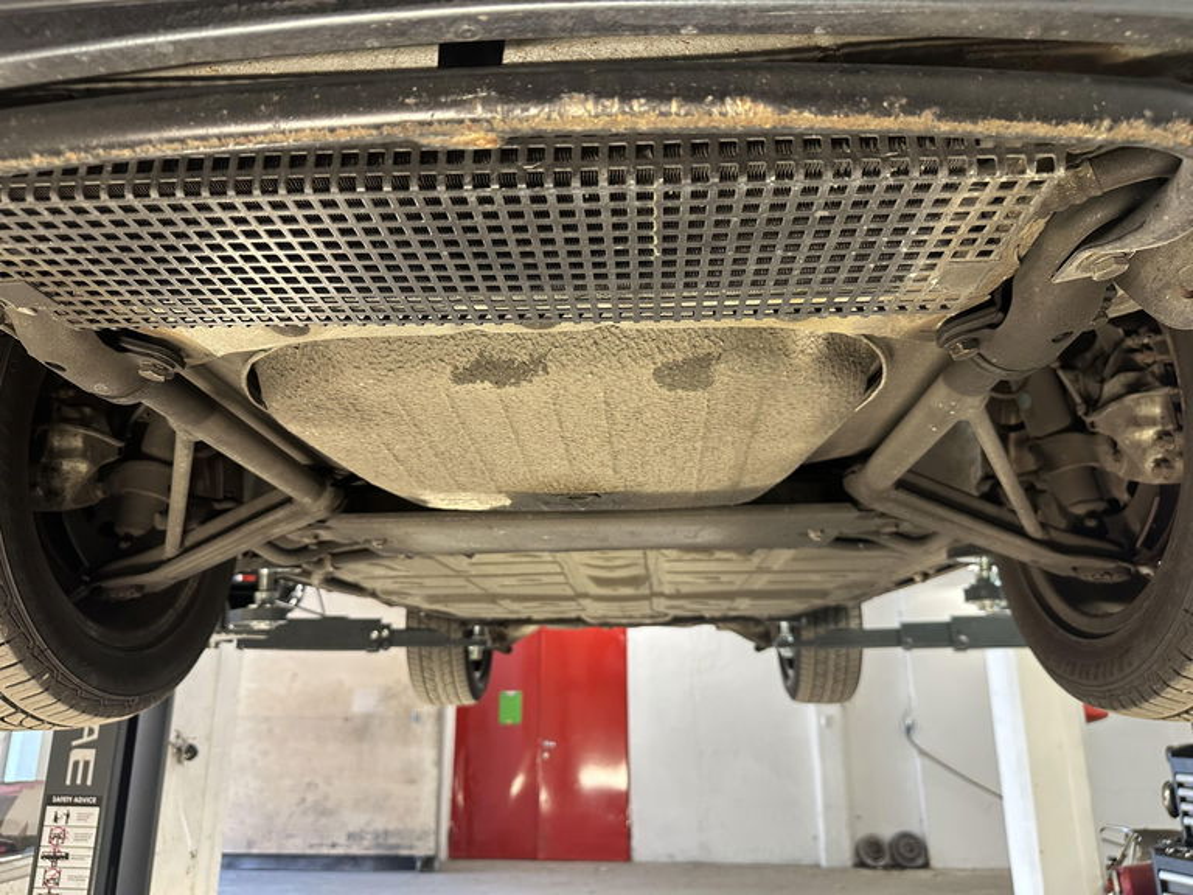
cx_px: 596
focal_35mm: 24
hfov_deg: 71.6
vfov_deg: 56.8
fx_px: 827
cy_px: 448
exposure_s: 1/50
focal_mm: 6.86
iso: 250
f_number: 1.78
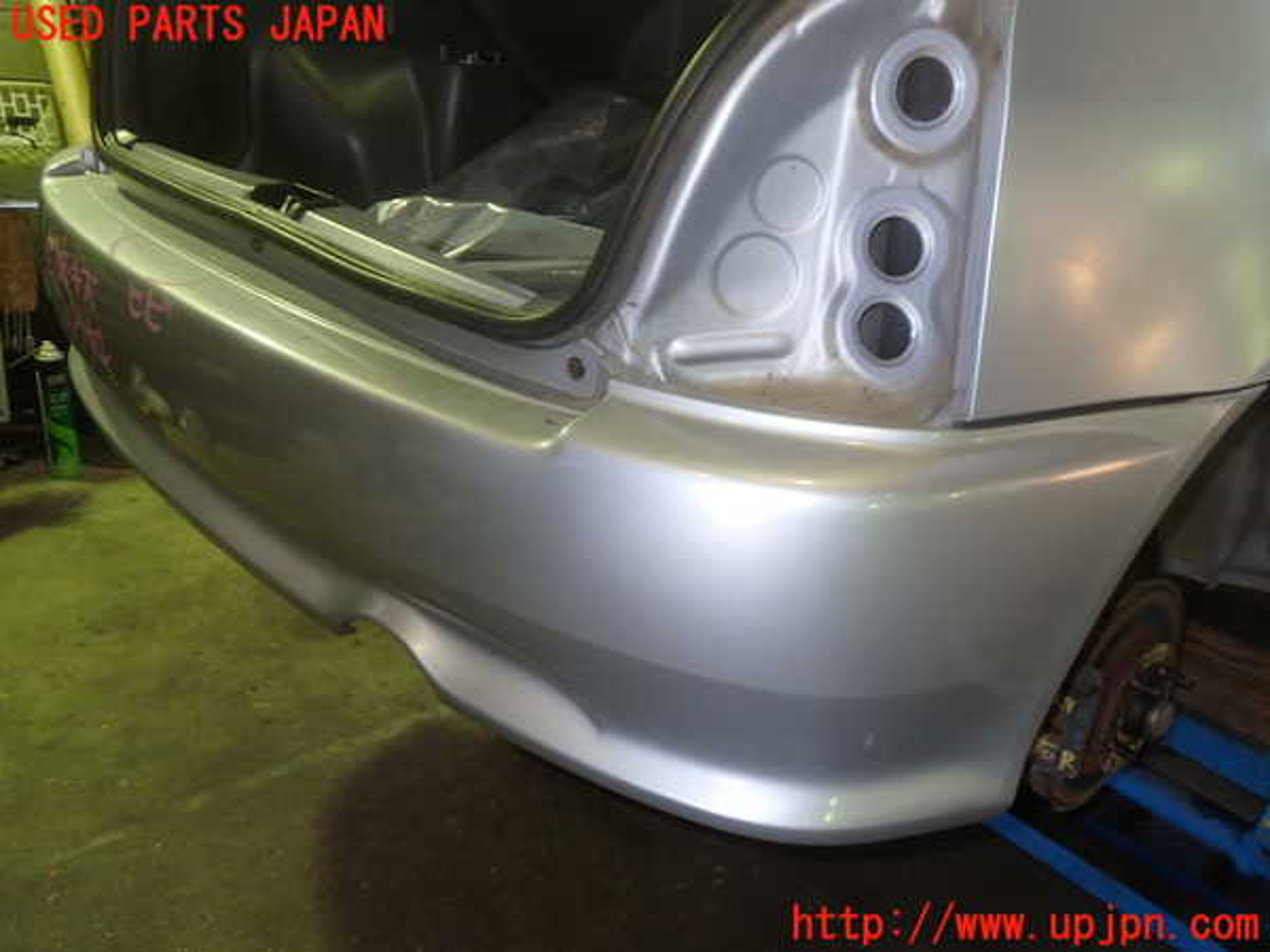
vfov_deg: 44.2
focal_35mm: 32
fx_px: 1174
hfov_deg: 56.8
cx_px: 635
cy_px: 476
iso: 200
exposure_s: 1/30
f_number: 2.4
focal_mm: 5.79
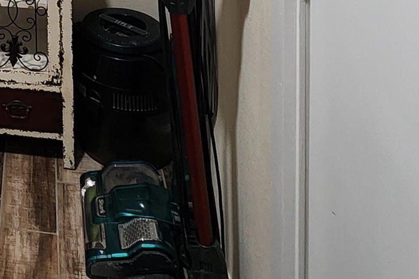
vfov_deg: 17.6
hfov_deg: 29.1
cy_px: -271
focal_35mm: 56
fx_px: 651
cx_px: -121
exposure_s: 1/60
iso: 320
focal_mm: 2.2
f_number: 2.2
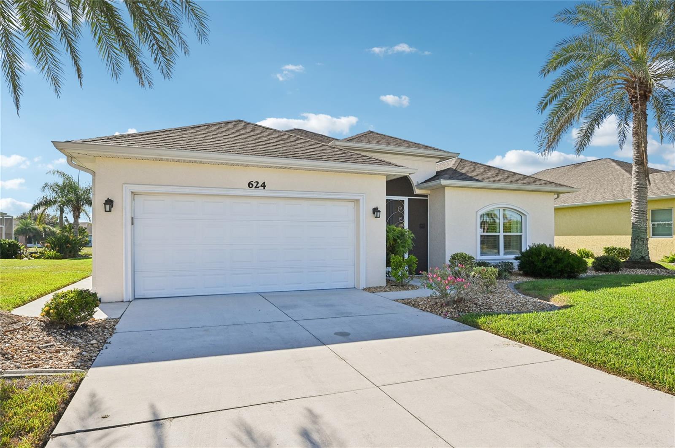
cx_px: 338
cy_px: 224
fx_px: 384
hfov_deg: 82.6
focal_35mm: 20
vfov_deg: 60.6
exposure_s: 1/1600
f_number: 8
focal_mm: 20.5
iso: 400
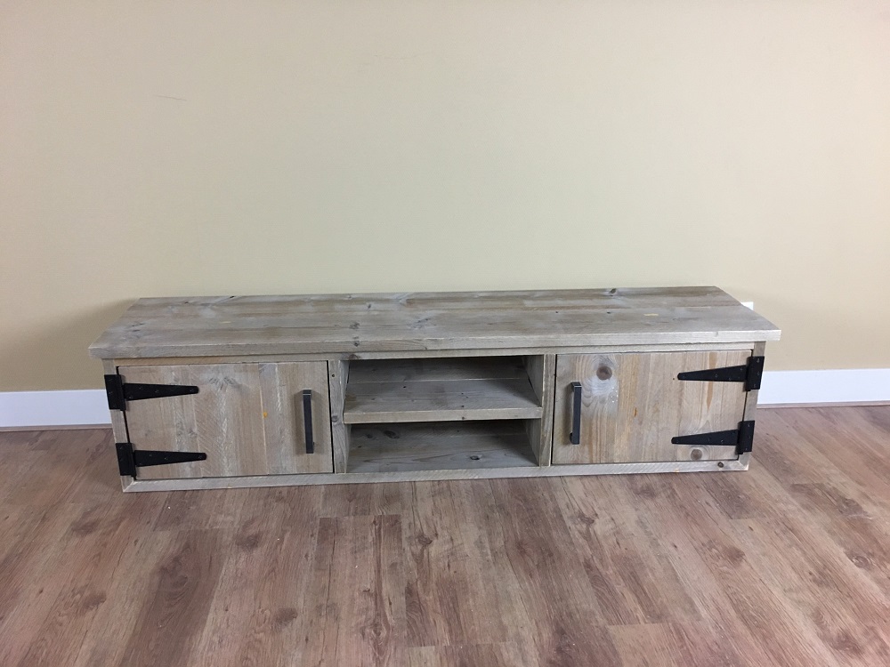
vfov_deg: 48.2
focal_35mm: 29
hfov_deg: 61.7
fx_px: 746
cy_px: 334
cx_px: 445
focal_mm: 4.15
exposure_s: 1/33
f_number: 2.2
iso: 160
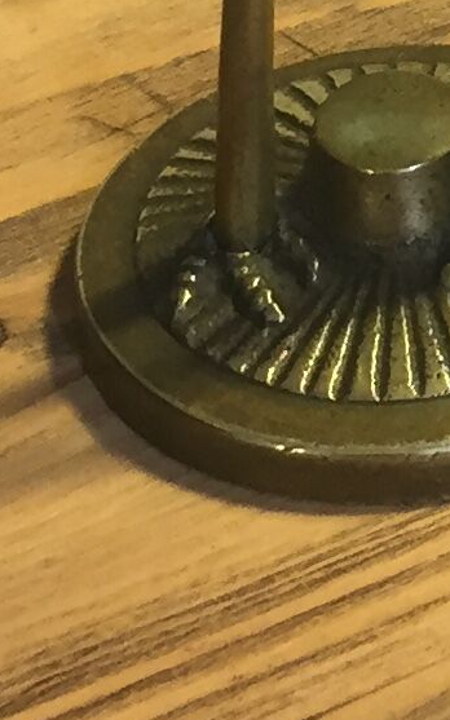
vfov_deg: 10.9
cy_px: -543
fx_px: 3533
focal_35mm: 180
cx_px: 653
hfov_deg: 7.2
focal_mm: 4.15
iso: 100
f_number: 2.2
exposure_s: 1/33
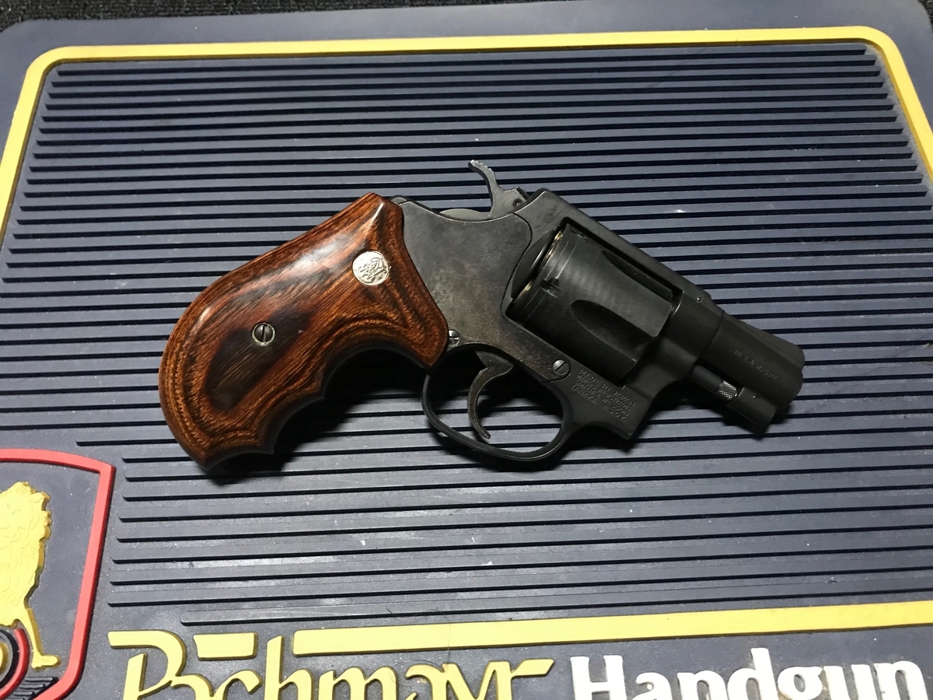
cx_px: 466
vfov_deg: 49.7
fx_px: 755
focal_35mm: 28
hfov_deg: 63.4
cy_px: 350
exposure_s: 1/4
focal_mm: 3.99
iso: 100
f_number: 1.8
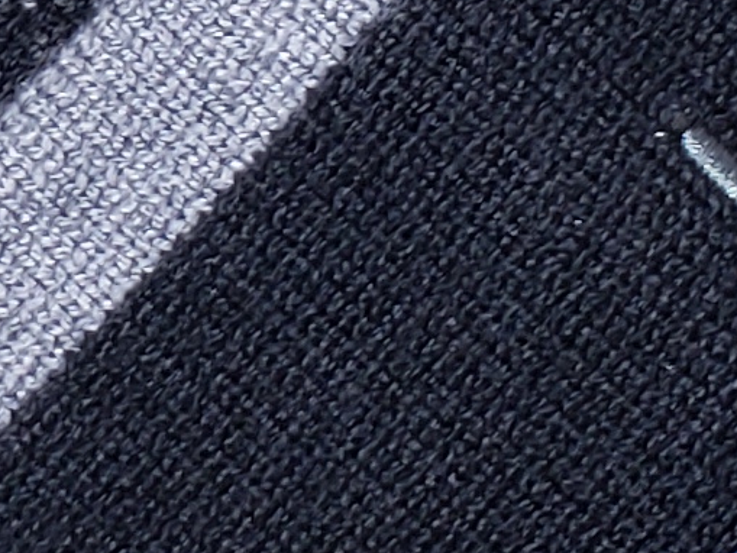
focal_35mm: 206
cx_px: 70
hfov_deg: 9.6
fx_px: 4387
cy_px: -375
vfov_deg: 7.1
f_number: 2.4
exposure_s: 1/50
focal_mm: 4.3
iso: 80
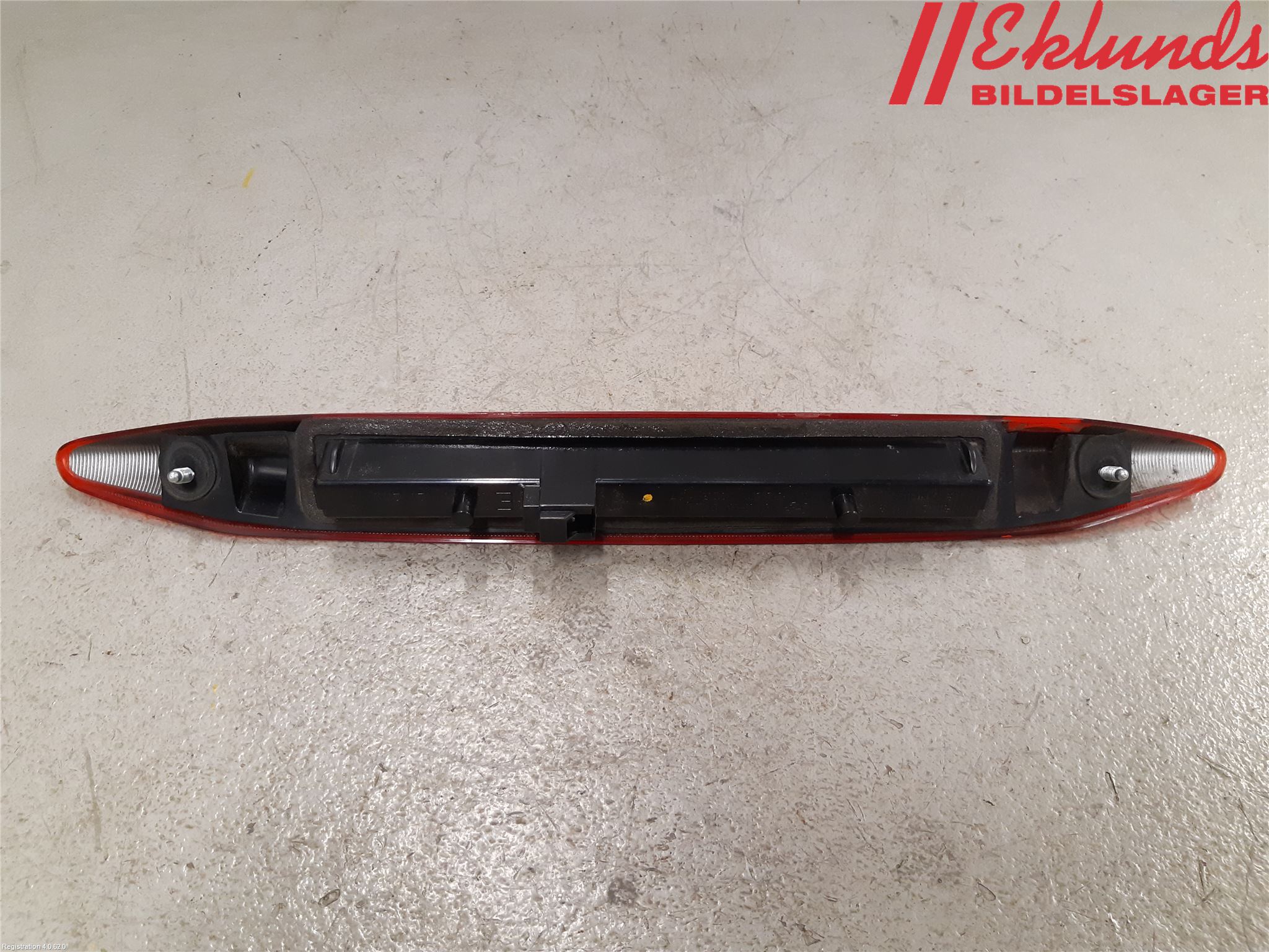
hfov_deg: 67.3
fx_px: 953
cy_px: 476
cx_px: 634
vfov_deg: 53.1
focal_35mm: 26
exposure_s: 1/50
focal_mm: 3.93
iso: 200
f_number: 1.7
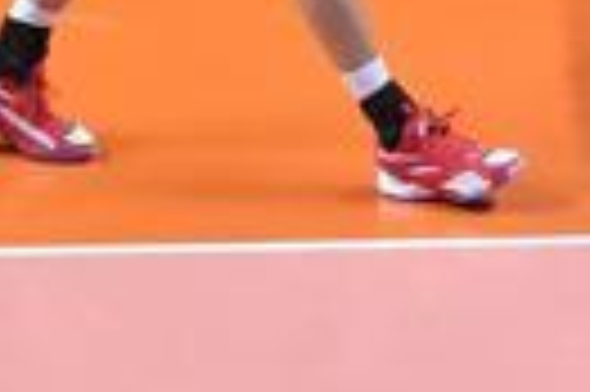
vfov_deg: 1.4
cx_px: 1288
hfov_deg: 2.1
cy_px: -406
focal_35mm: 985
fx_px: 16123
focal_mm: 140
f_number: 4
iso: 2000
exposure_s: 1/640
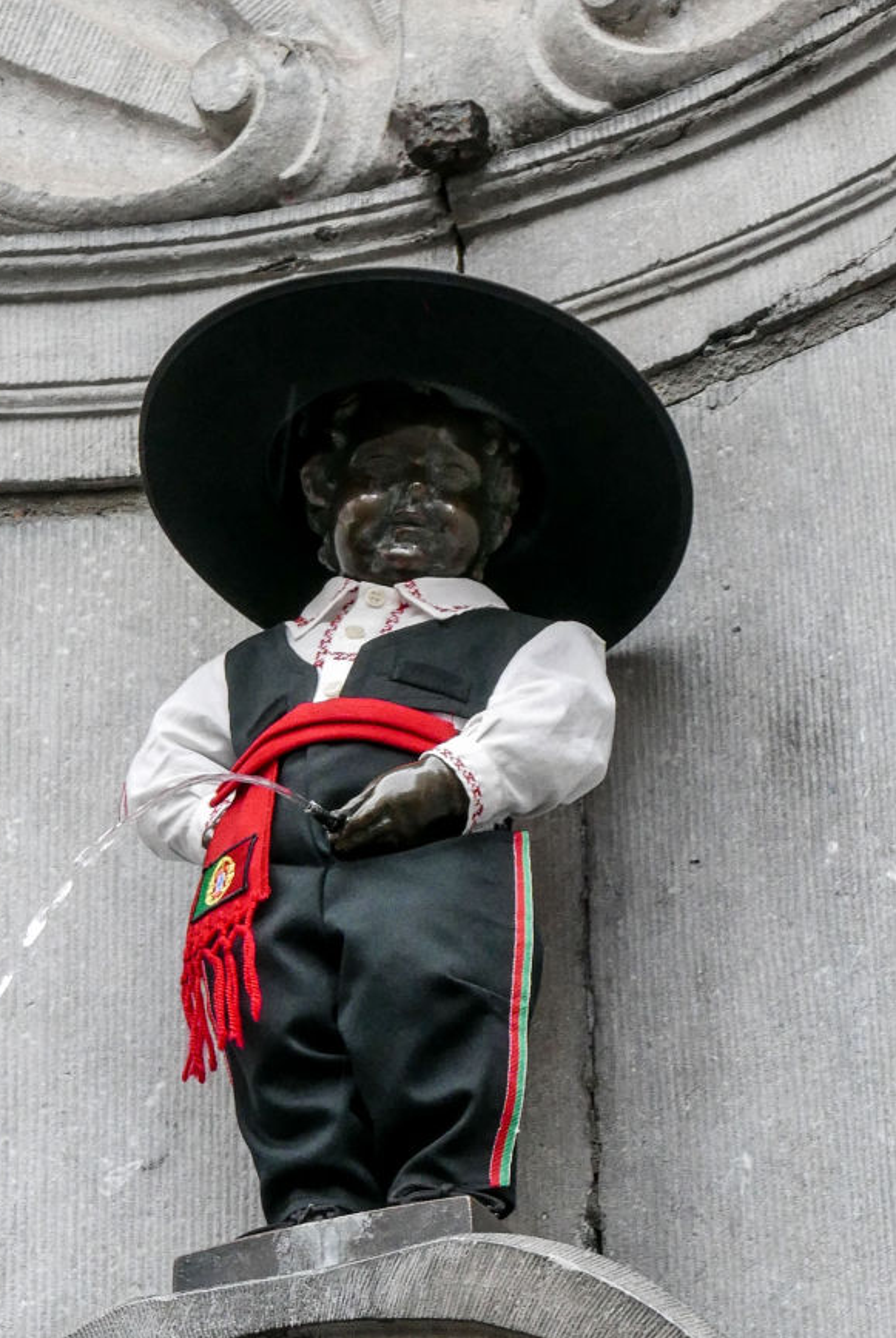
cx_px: 369
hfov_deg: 8.7
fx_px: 5882
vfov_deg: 13.0
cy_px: 689
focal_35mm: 158
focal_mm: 34
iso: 1000
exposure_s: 1/125
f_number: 5.6
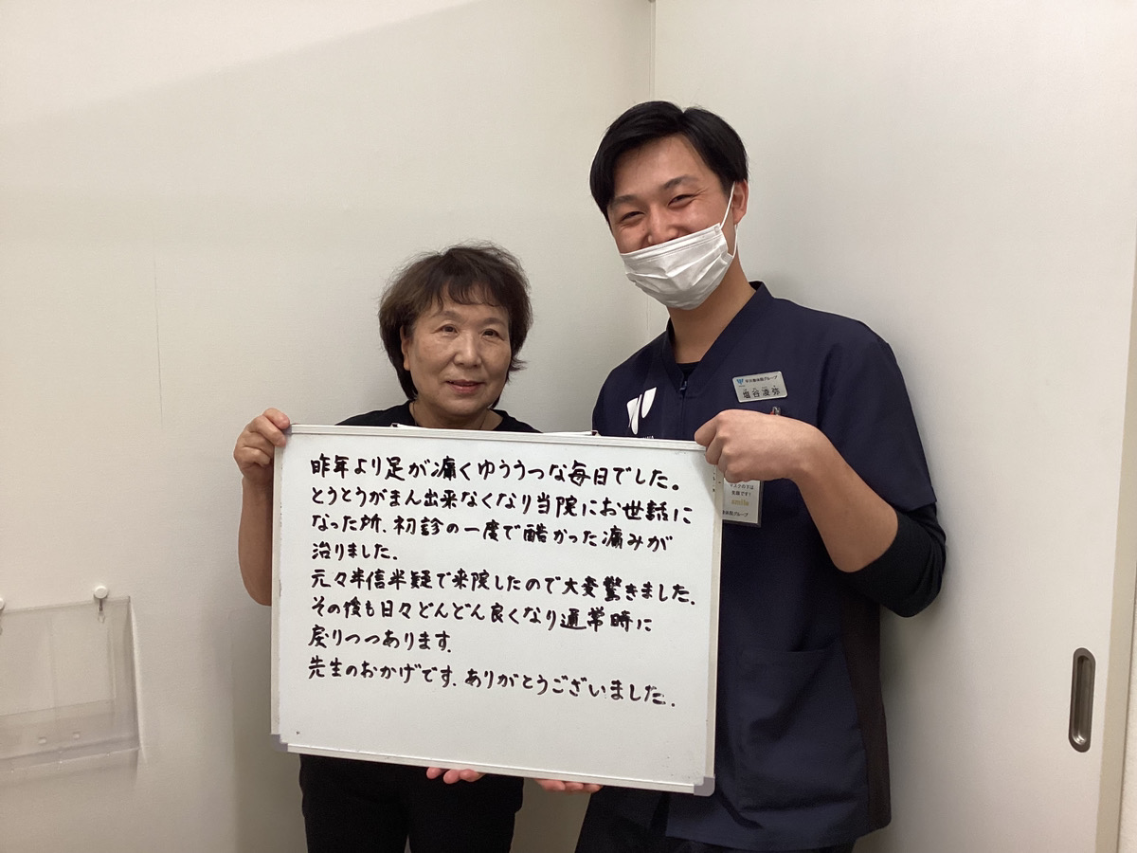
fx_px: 1018
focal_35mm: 31
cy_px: 426
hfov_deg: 58.4
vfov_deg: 45.4
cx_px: 568
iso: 125
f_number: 2.4
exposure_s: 1/60
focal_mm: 3.3
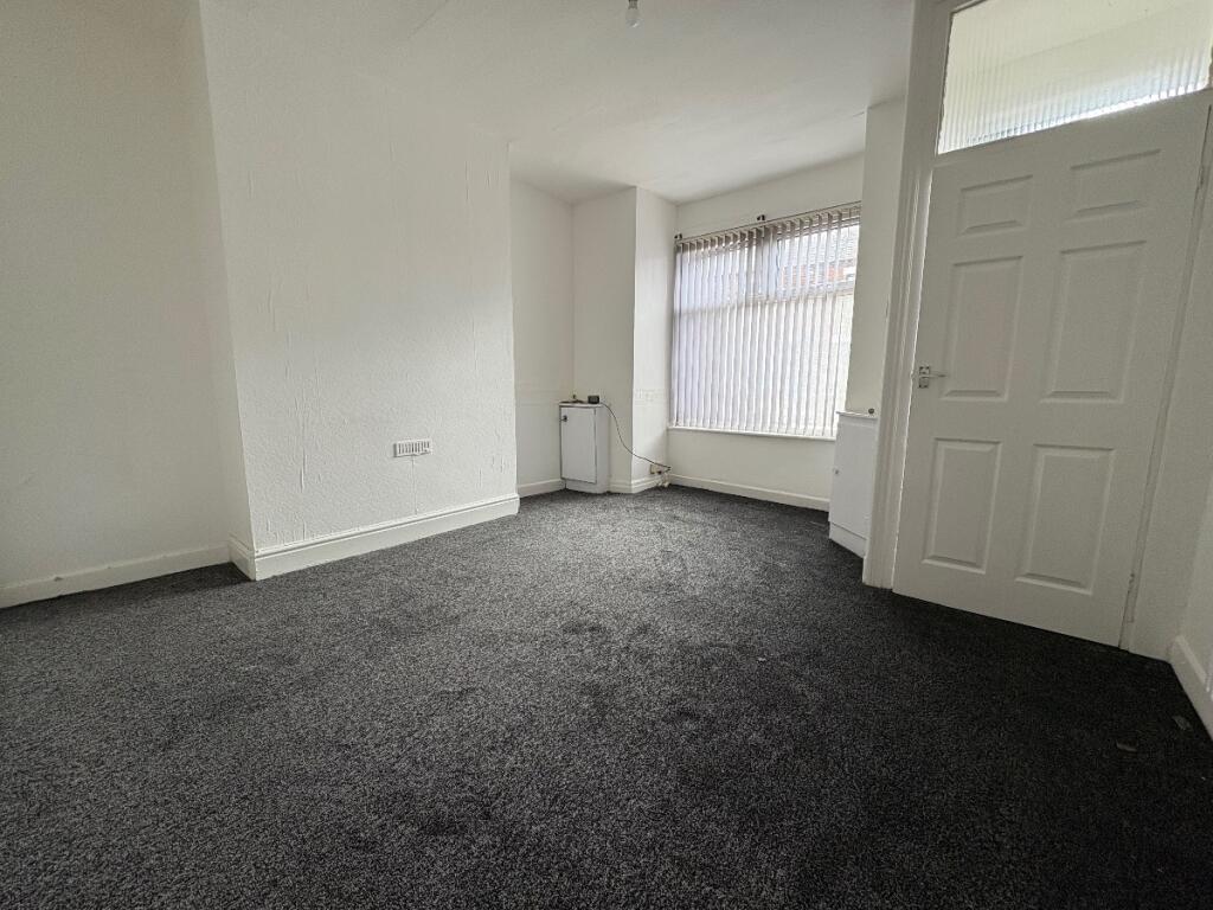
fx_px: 491
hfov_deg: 102.1
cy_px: 455
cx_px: 606
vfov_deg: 85.7
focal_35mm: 14
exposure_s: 1/99
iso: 64
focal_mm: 2.22
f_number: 2.2
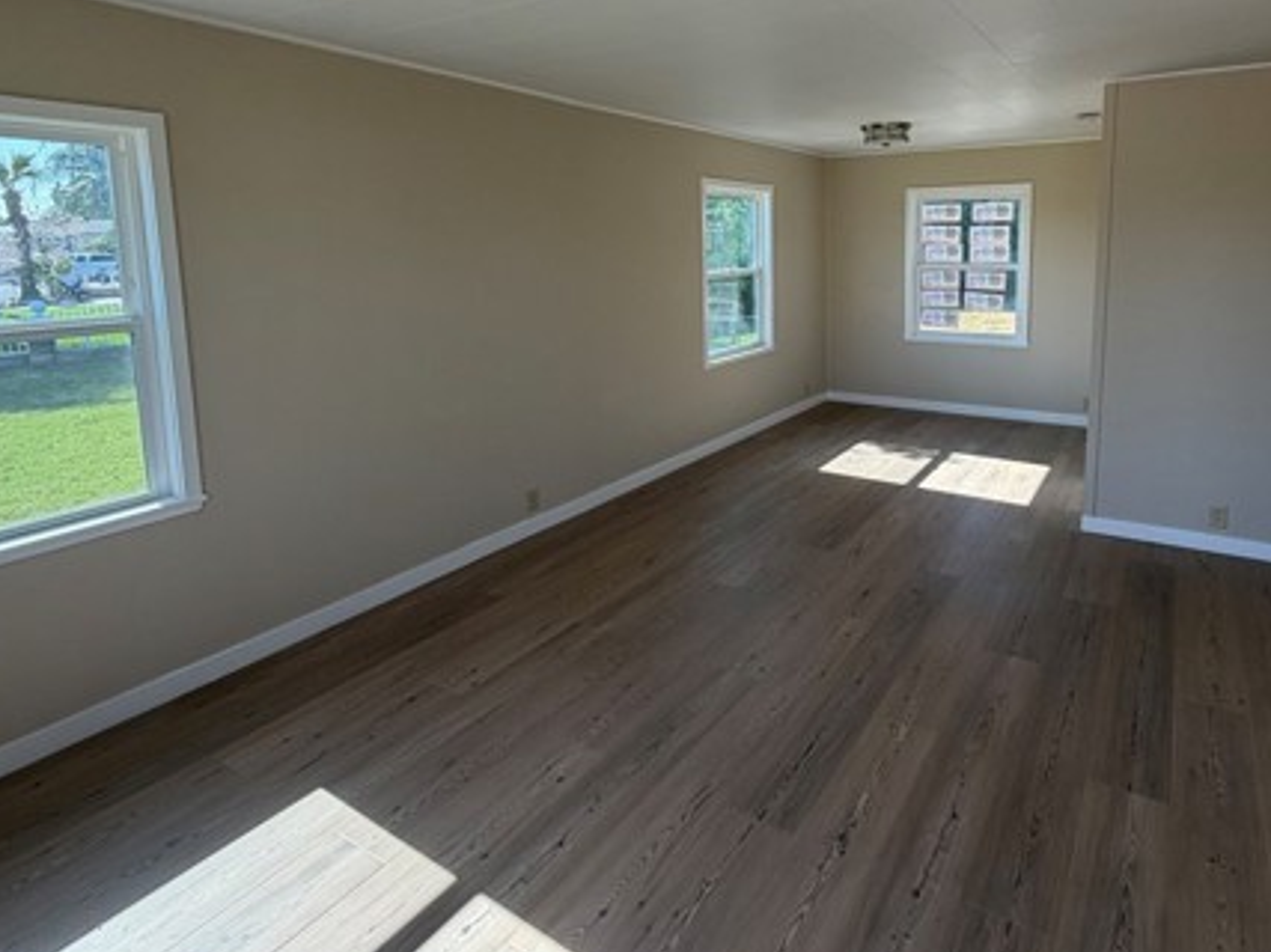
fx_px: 771
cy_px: 330
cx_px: 750
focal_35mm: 21
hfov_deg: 78.3
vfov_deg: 62.1
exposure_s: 1/164
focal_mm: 2.22
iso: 64
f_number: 2.2
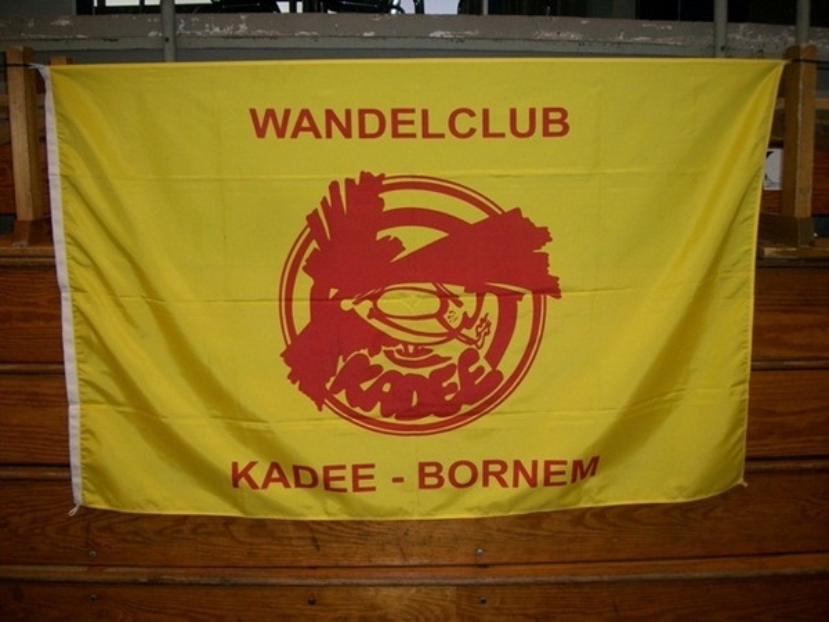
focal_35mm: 32
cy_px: 311
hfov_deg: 56.8
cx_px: 414
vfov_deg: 44.2
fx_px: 766
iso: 160
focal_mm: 5.7
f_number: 2.9
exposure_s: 1/60
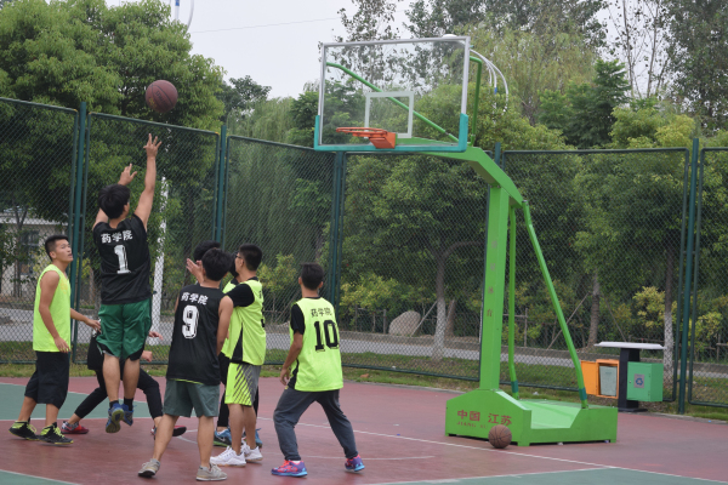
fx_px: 1668
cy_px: 242
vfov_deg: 16.6
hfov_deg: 24.6
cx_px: 364
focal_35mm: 82
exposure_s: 1/1000
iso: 640
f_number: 5.6
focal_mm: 55
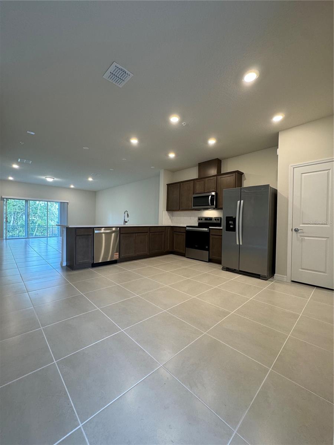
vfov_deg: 102.1
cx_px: 167
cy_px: 222
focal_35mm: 14
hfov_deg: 85.7
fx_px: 180
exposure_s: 1/60
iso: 160
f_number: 2.2
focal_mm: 2.22
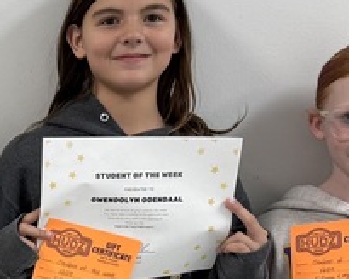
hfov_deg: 15.7
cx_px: -92
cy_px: 373
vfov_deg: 12.7
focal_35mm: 117
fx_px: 1208
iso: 160
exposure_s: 1/120
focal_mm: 6.76
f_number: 1.78
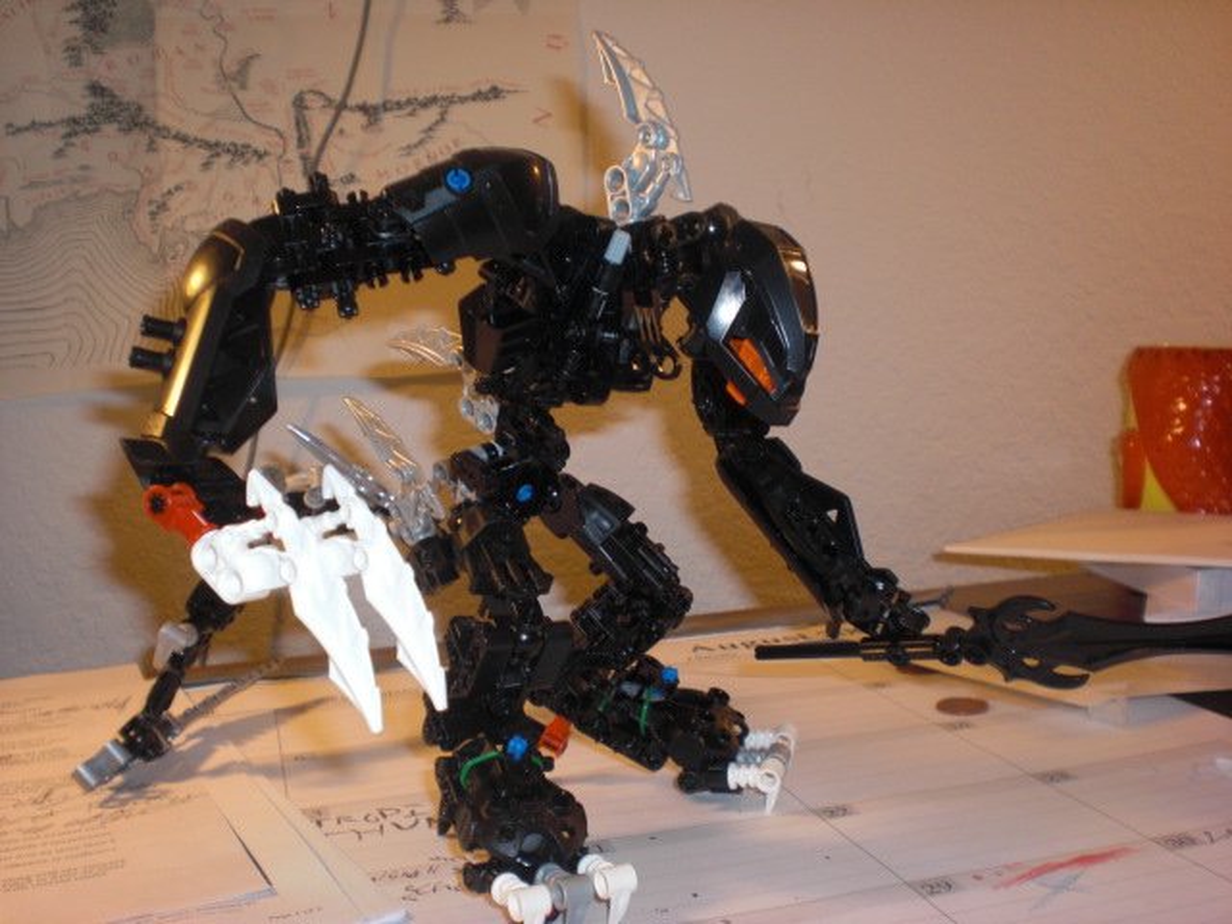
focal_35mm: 38
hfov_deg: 49.0
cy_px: 462
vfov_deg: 37.7
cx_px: 616
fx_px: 1352
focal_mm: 6.3
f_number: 3.1
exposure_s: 1/60
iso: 100
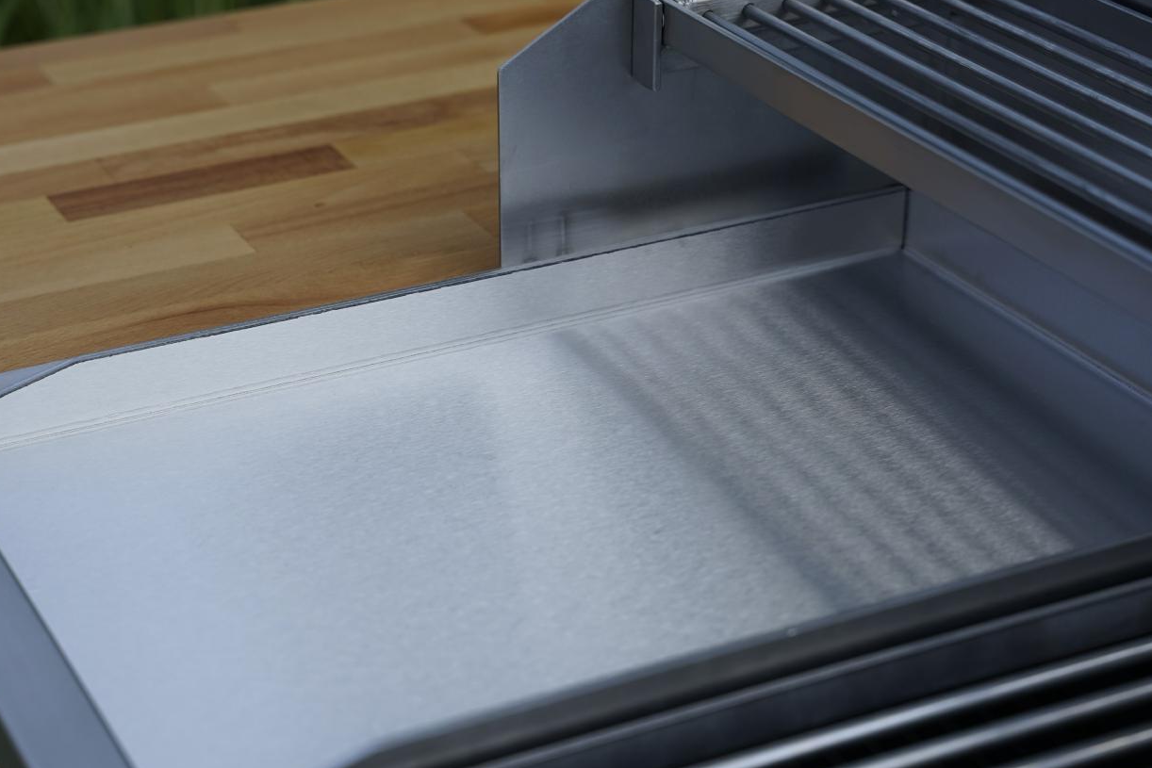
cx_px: 456
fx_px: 2489
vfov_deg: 17.5
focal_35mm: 78
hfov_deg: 26.0
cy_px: 356
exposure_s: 1/640
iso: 100
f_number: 3.5
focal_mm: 49.5
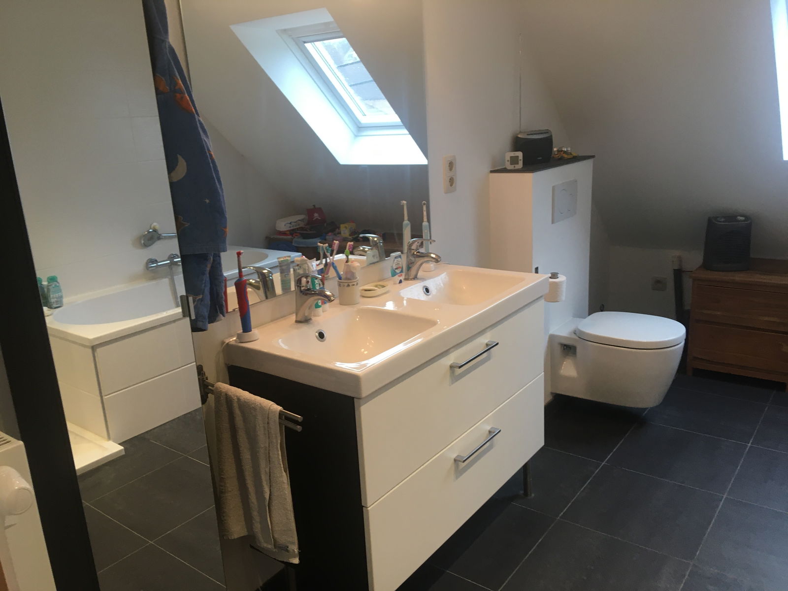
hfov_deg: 61.7
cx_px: 394
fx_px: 660
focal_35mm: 29
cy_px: 296
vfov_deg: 48.2
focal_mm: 4.15
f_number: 2.2
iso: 50
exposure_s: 1/33
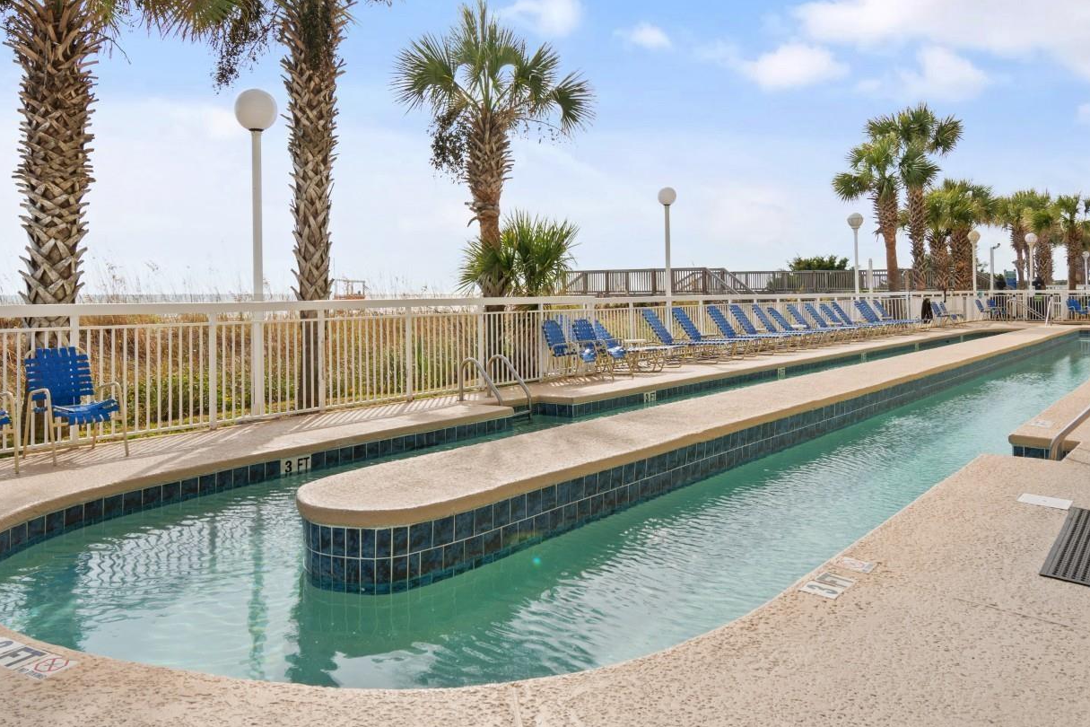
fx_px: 848
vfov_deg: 46.1
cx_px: 509
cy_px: 282
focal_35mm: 28
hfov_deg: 65.4
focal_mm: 14
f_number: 8
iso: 100
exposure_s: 1/250
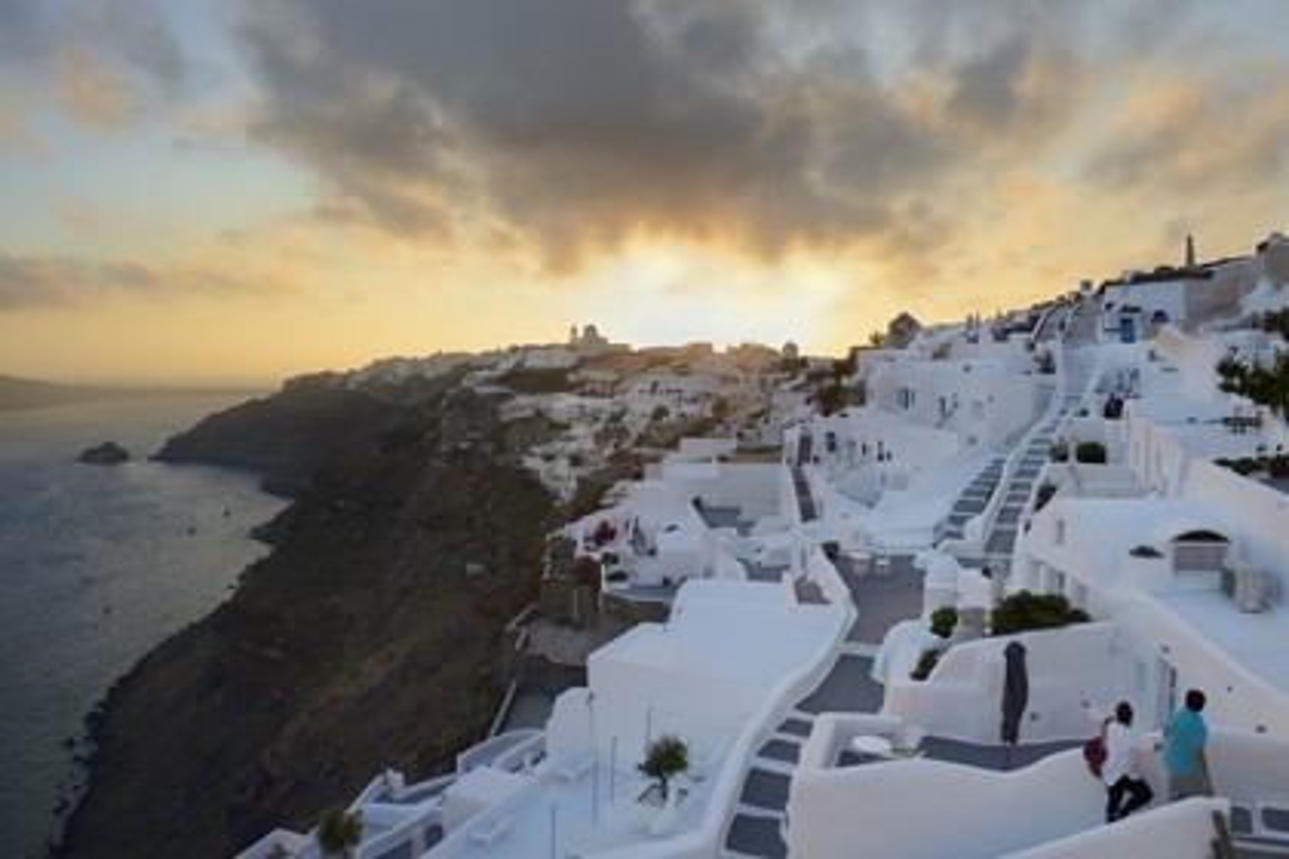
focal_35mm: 24
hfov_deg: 73.7
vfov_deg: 53.1
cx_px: 644
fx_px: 859
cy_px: 430
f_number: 7.1
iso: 200
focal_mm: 24
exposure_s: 1/320
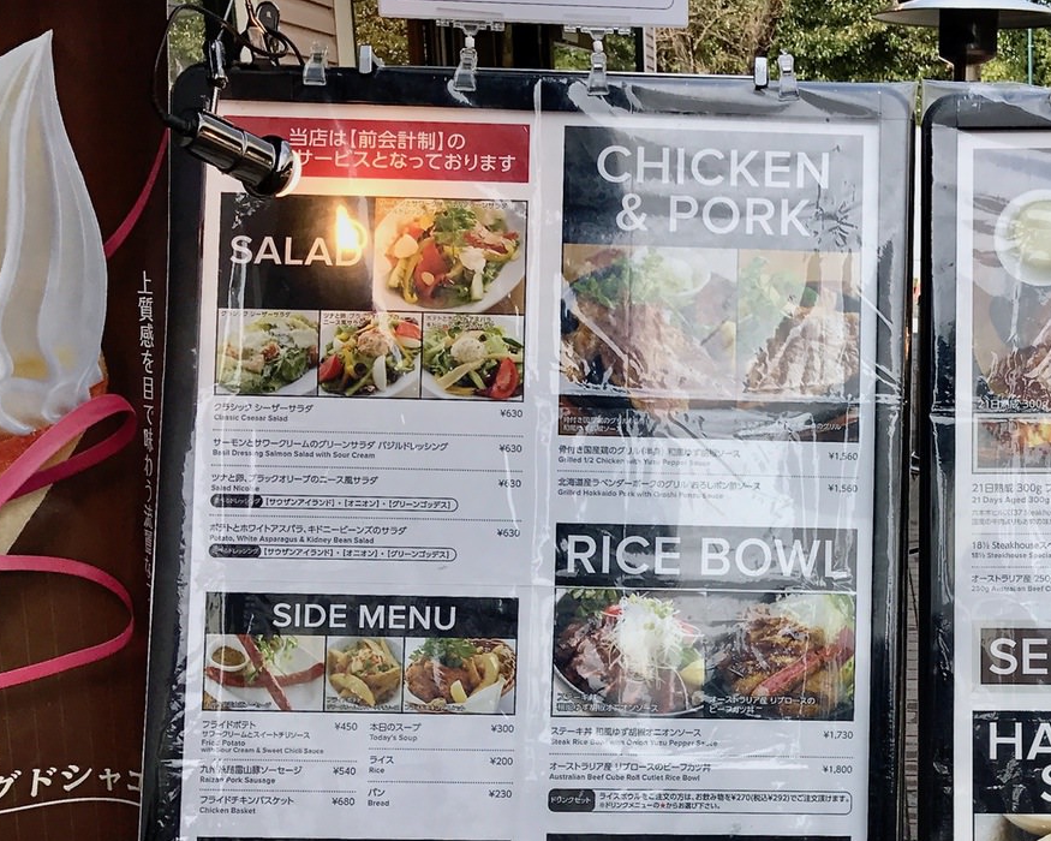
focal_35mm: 50
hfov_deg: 35.7
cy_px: 604
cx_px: 885
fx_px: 1555
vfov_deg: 29.9
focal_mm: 3.99
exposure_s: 1/912
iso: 20
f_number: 1.8
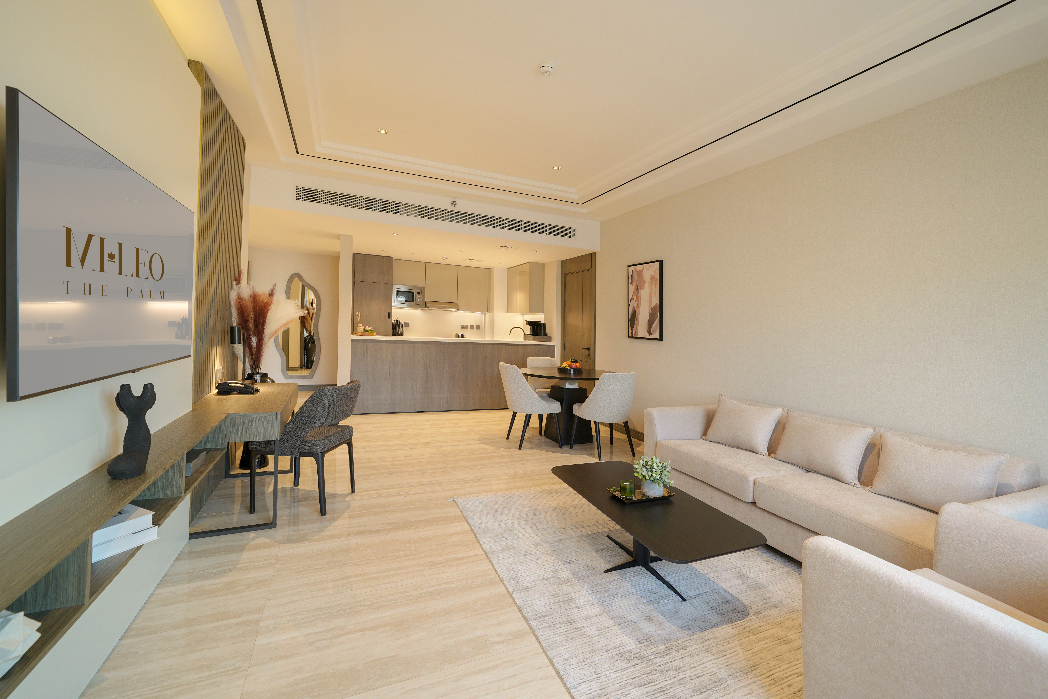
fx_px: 408
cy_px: 350
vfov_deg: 81.2
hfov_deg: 104.3
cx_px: 524
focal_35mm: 14
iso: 100
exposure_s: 1/1.25
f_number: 9
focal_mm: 14
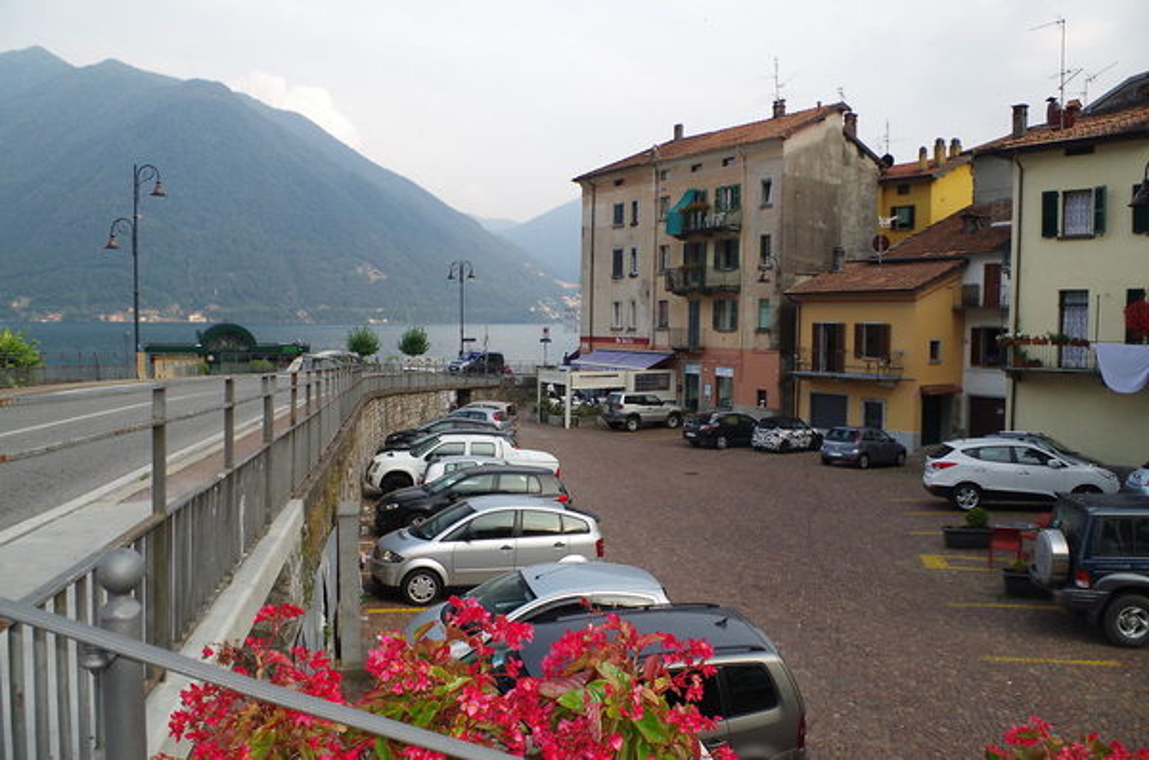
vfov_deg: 47.7
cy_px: 380
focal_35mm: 27
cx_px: 574
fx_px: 860
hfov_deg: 67.5
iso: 800
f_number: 11
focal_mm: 18
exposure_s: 1/125
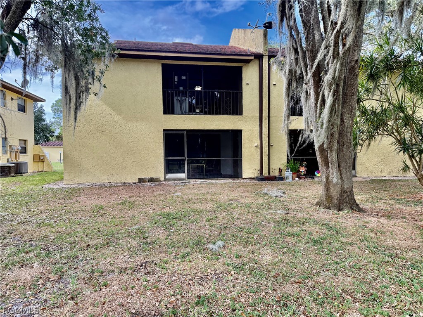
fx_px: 293
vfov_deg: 56.8
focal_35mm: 24
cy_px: 158
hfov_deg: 71.6
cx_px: 212
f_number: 1.78
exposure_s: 1/374
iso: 100
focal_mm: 6.76
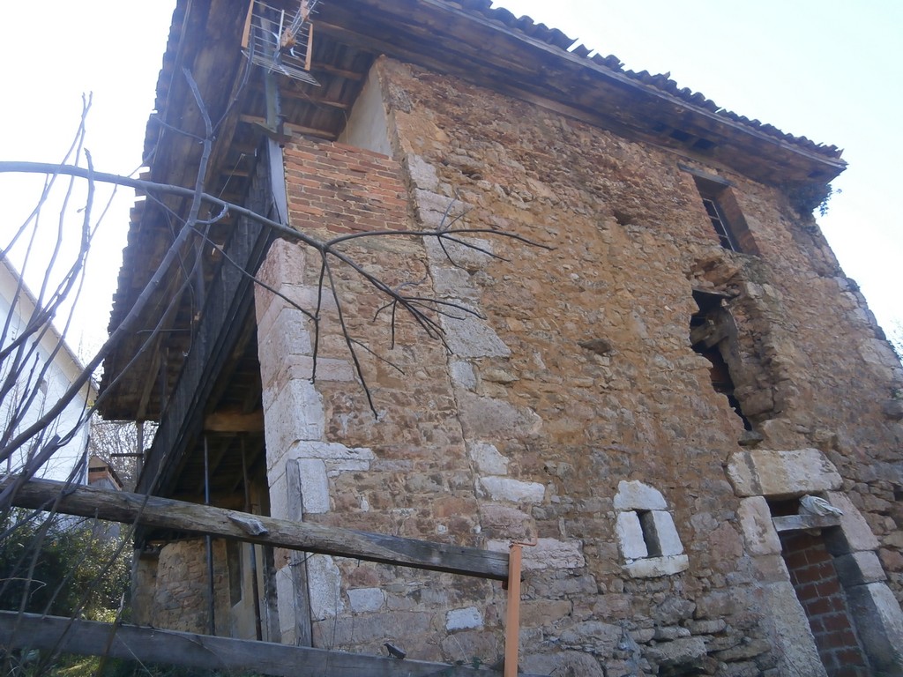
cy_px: 338
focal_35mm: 26
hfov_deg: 67.3
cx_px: 452
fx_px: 678
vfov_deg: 53.1
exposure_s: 1/250
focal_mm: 4.7
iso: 80
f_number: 2.8
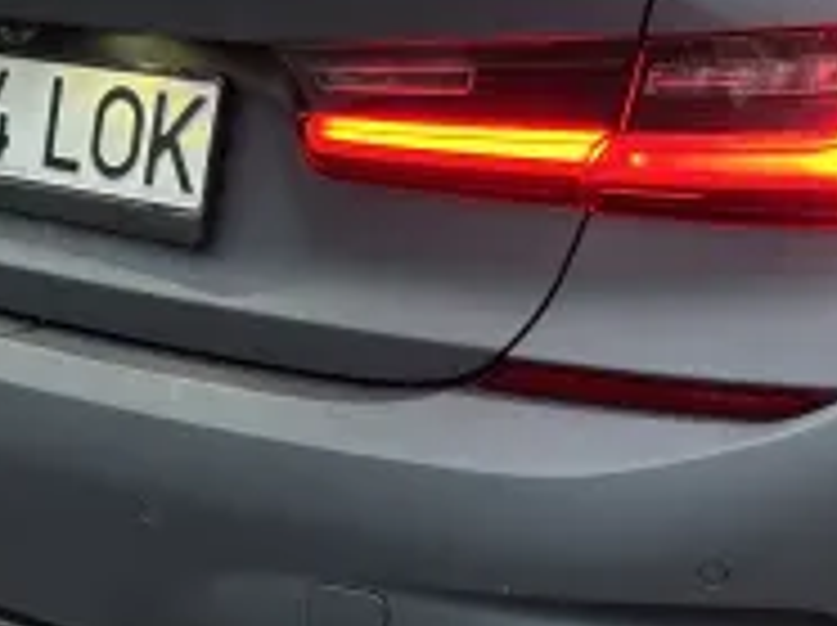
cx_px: 45
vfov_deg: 15.8
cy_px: 396
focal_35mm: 93
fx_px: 2246
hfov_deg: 20.6
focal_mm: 6.76
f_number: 1.78
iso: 500
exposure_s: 1/40
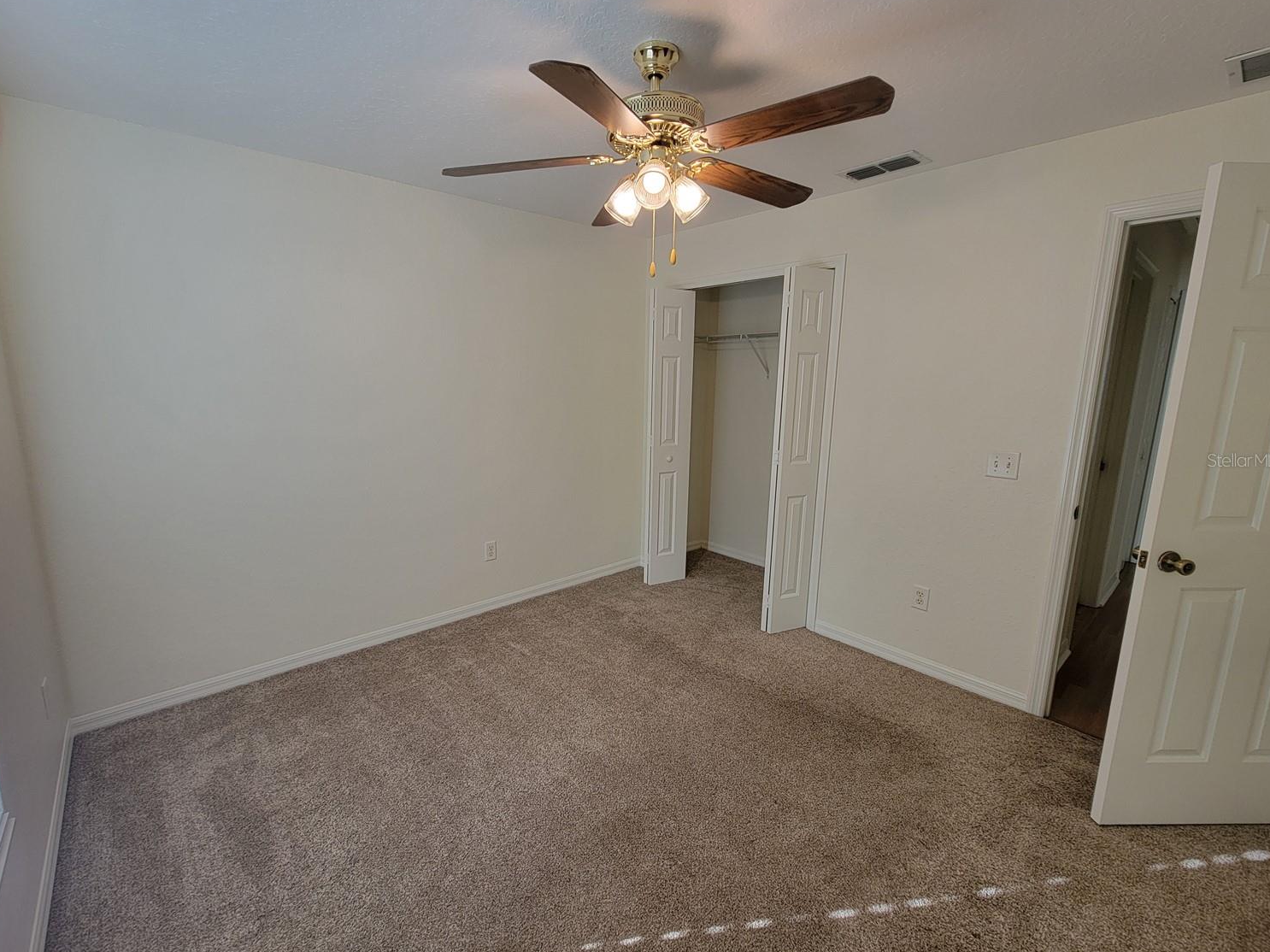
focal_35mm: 14
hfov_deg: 102.0
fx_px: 514
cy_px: 460
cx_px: 604
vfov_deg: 85.6
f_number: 2.2
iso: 80
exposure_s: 1/60
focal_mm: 2.2
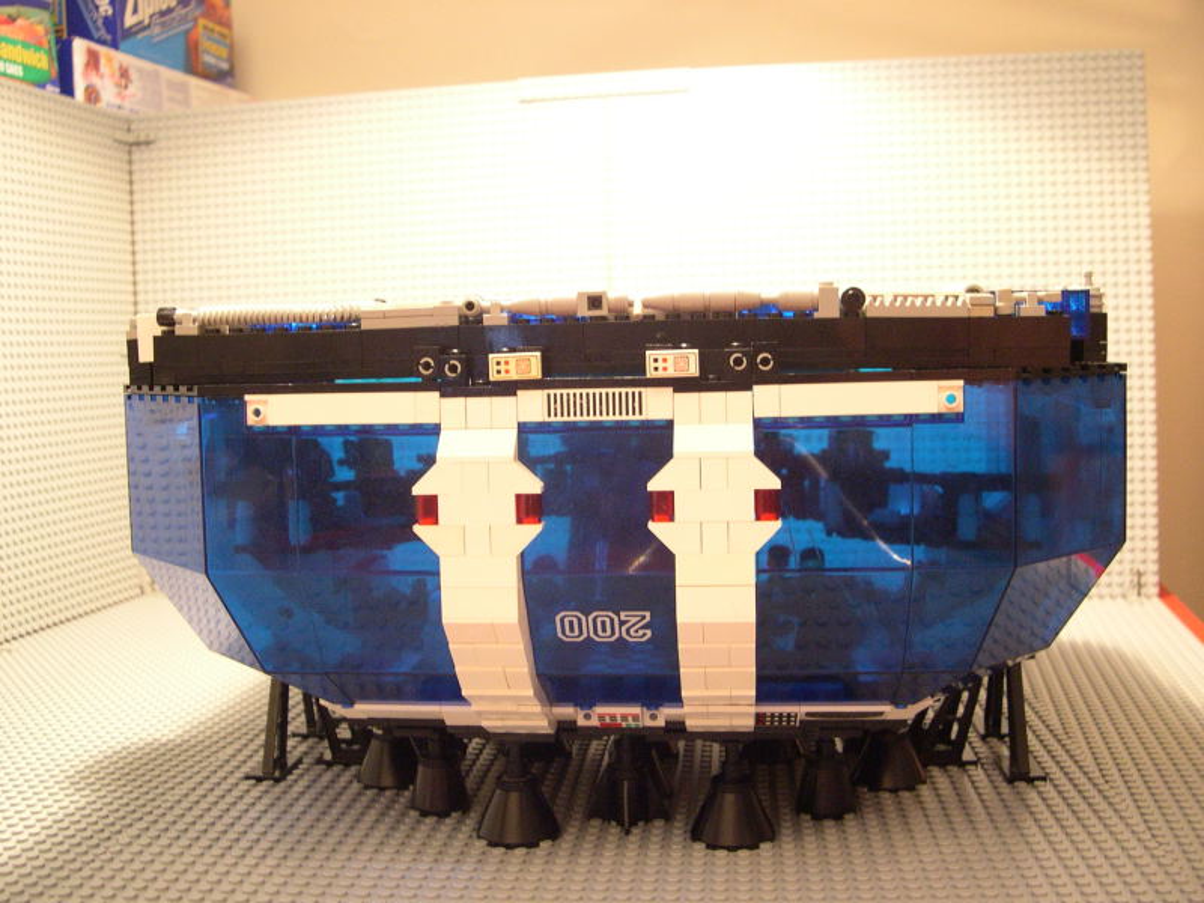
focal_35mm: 38
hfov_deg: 49.0
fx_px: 1322
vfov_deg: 37.7
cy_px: 452
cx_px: 602
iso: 400
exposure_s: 1/9.4
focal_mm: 8
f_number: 2.8
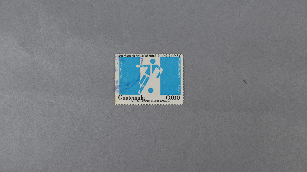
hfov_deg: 52.8
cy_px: 81
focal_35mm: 38
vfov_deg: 31.2
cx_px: 153
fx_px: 309
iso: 400
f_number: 7.1
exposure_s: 1/200
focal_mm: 24
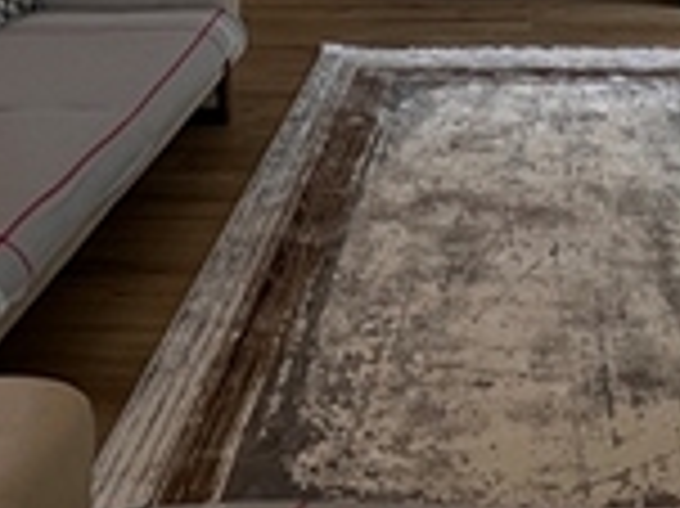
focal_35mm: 55
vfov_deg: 20.8
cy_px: -333
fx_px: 1080
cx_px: 549
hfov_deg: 33.9
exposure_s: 1/100
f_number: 1.8
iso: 32
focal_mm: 1.57
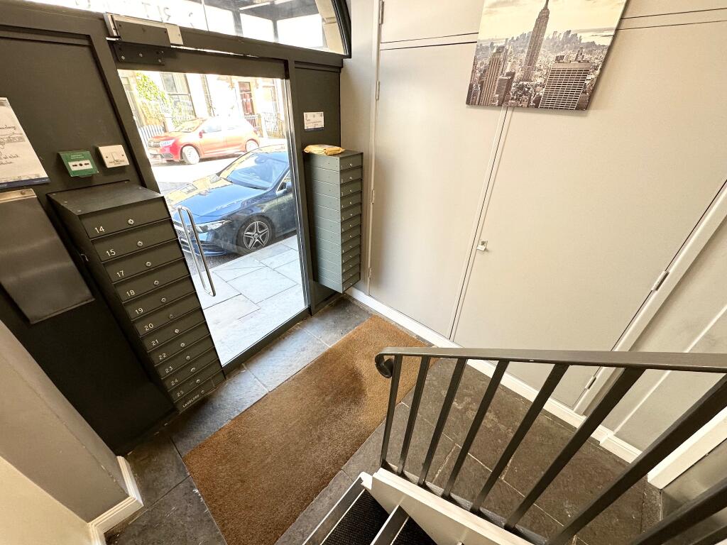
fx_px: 294
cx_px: 364
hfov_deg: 102.1
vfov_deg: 85.7
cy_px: 272
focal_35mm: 14
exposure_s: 1/100
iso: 100
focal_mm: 2.22
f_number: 2.2
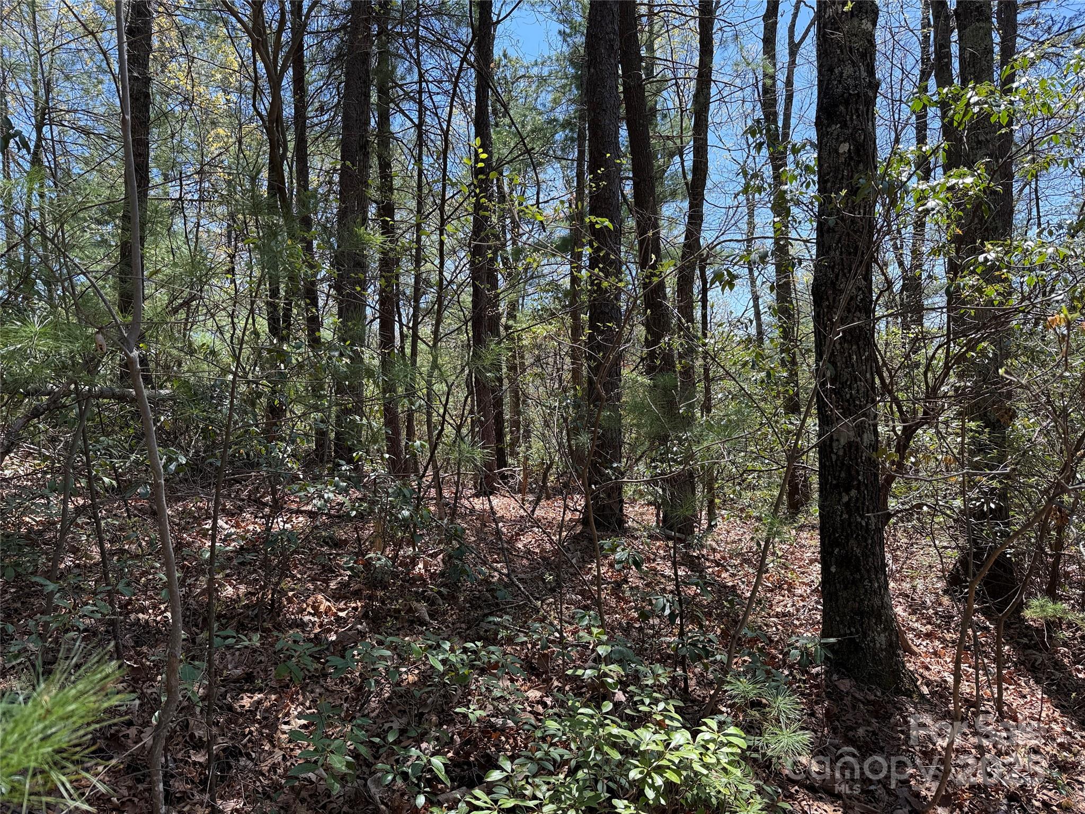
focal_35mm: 24
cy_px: 407
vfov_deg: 56.8
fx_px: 752
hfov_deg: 71.6
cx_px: 542
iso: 100
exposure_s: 1/1032
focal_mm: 6.76
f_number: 1.78
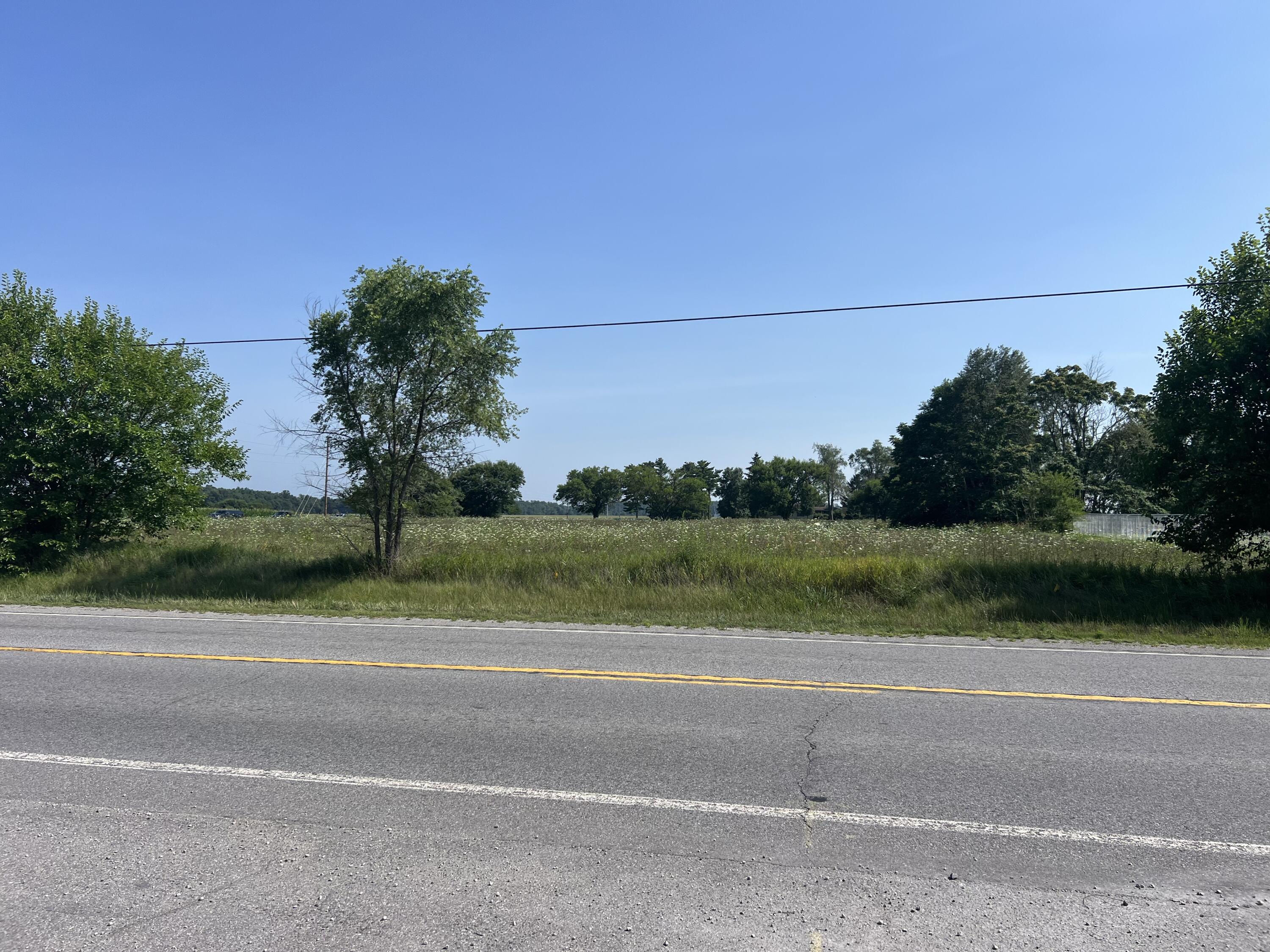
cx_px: 635
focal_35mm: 26
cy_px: 476
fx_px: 954
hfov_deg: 67.3
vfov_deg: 53.1
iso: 50
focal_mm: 5.7
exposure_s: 1/5587
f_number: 1.5
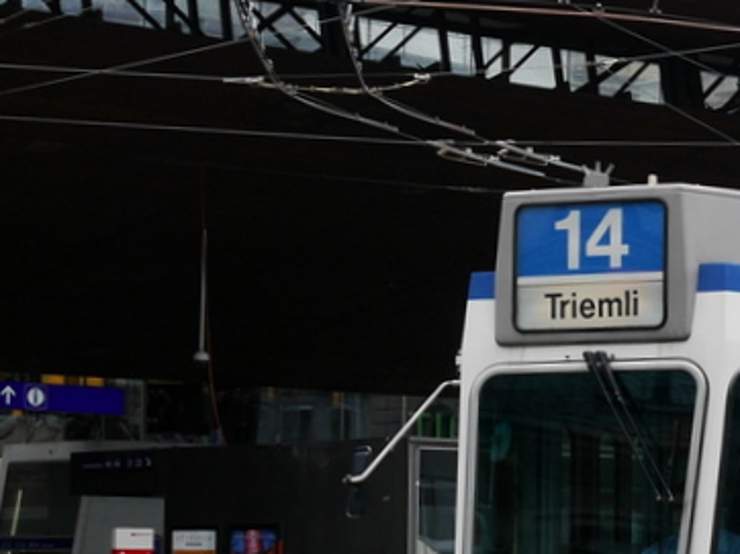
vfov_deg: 10.1
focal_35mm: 146
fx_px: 3119
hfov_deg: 12.7
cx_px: 1175
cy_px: 476
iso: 160
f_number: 7.1
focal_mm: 22
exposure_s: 1/250
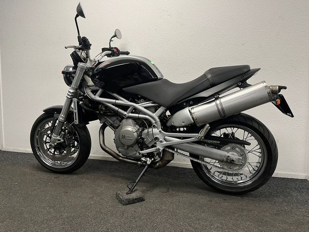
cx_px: 154
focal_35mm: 26
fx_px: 232
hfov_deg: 67.3
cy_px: 116
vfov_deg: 53.1
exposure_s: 1/50
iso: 80
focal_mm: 5.1
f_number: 1.6
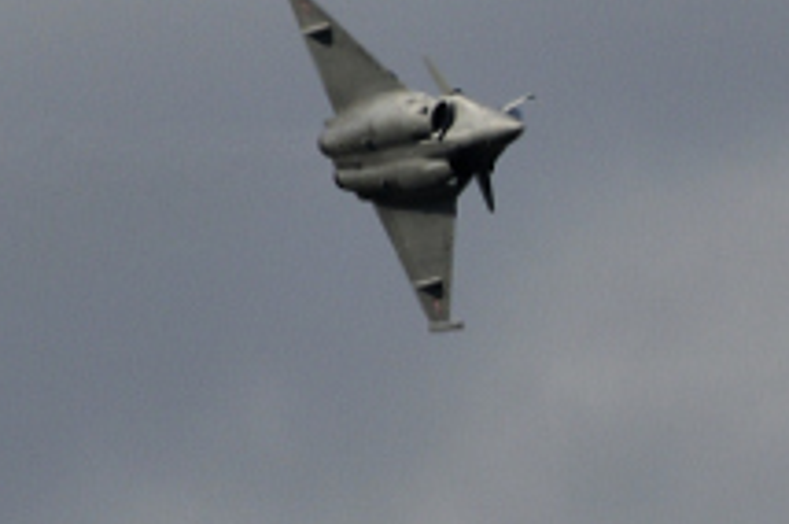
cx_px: 752
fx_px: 46065
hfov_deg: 1.0
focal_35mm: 2105
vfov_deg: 0.7
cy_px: 247
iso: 200
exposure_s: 1/640
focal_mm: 300
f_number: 13
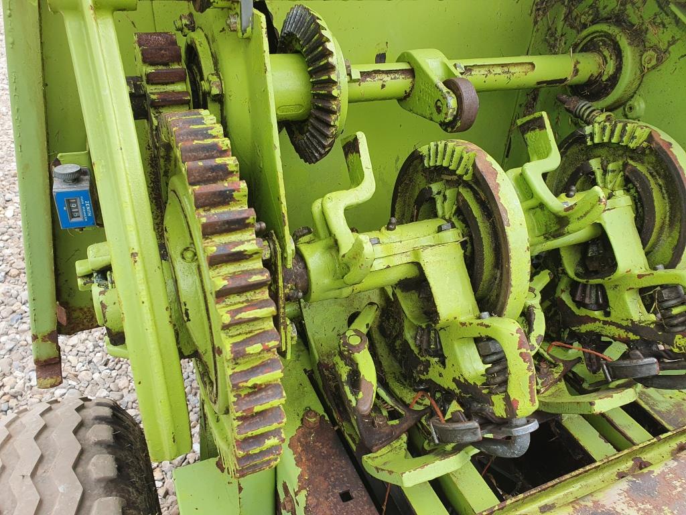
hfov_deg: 67.3
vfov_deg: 53.1
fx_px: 515
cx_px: 343
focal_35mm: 26
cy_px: 258
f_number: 2.4
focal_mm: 4.32
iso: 50
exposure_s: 1/214
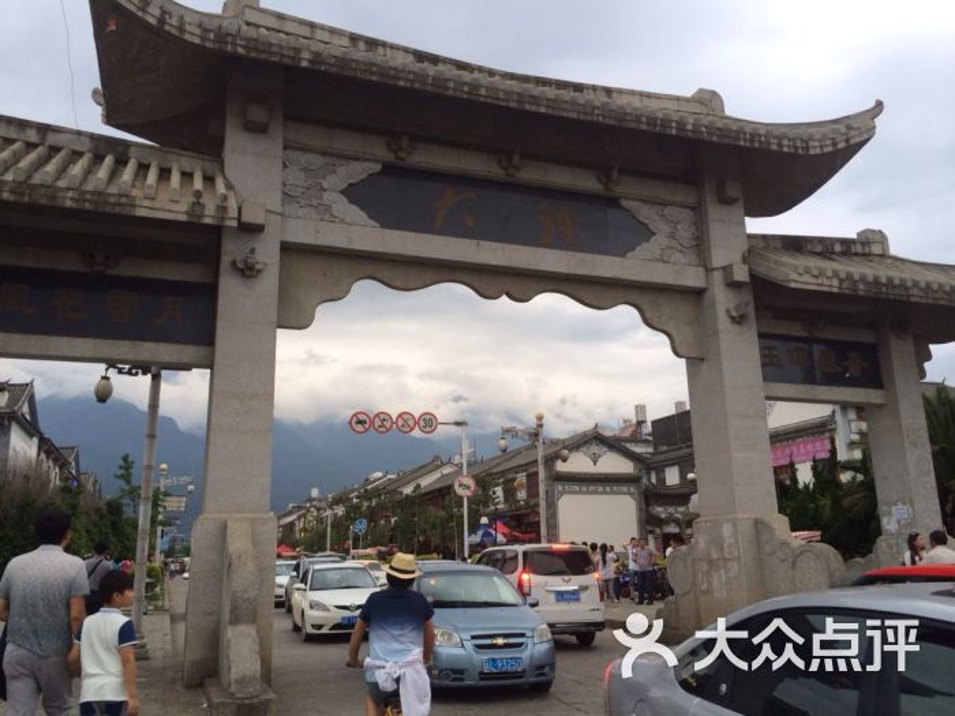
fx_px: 828
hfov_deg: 60.0
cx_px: 478
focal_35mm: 30
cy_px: 358
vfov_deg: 46.8
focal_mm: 4.12
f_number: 2.2
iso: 40
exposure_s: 1/40
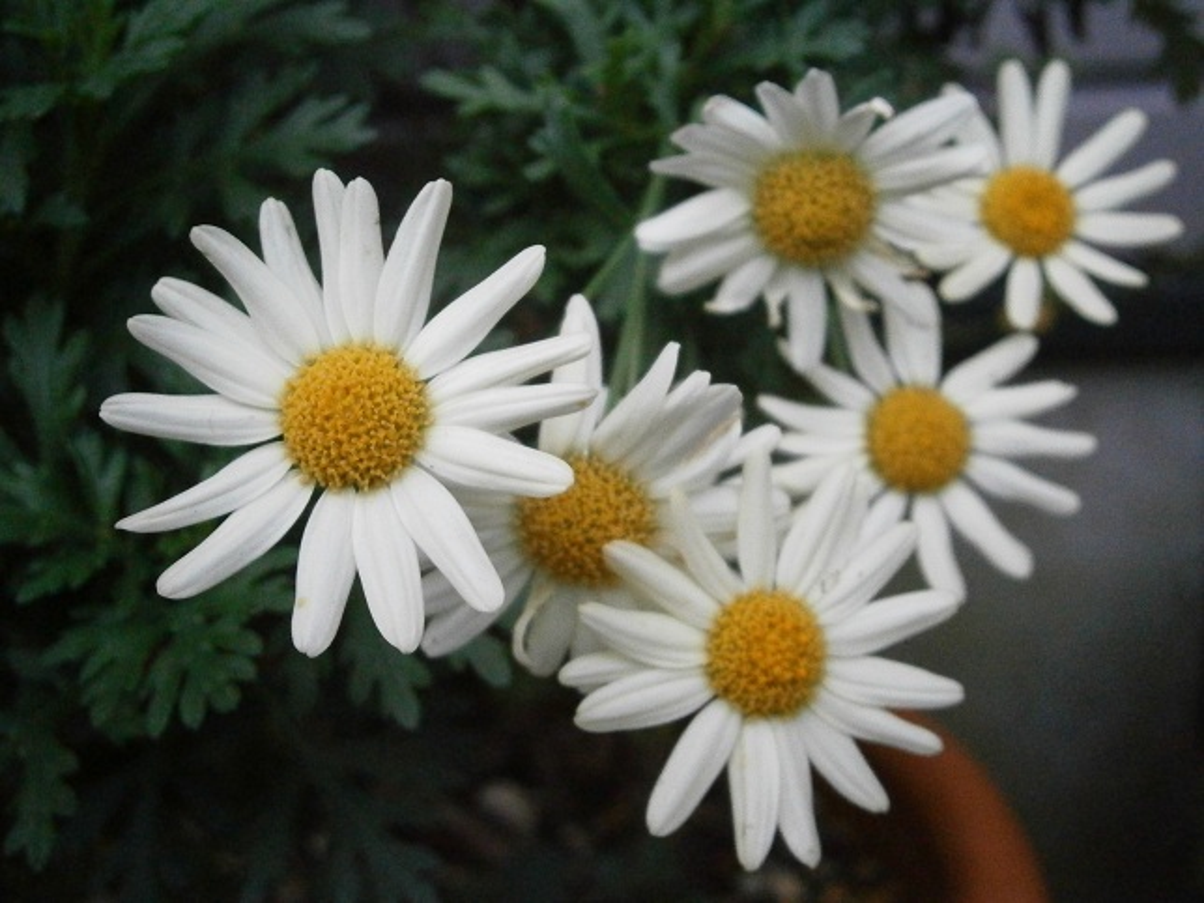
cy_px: 452
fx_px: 1635
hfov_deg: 40.4
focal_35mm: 47
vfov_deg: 30.9
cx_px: 602
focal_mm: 8.3
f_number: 3.4
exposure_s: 1/100
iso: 800
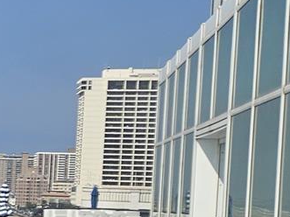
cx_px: -517
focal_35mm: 139
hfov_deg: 10.8
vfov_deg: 10.6
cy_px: 217
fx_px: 1164
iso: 25
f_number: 1.8
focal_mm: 5.4
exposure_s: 1/3026
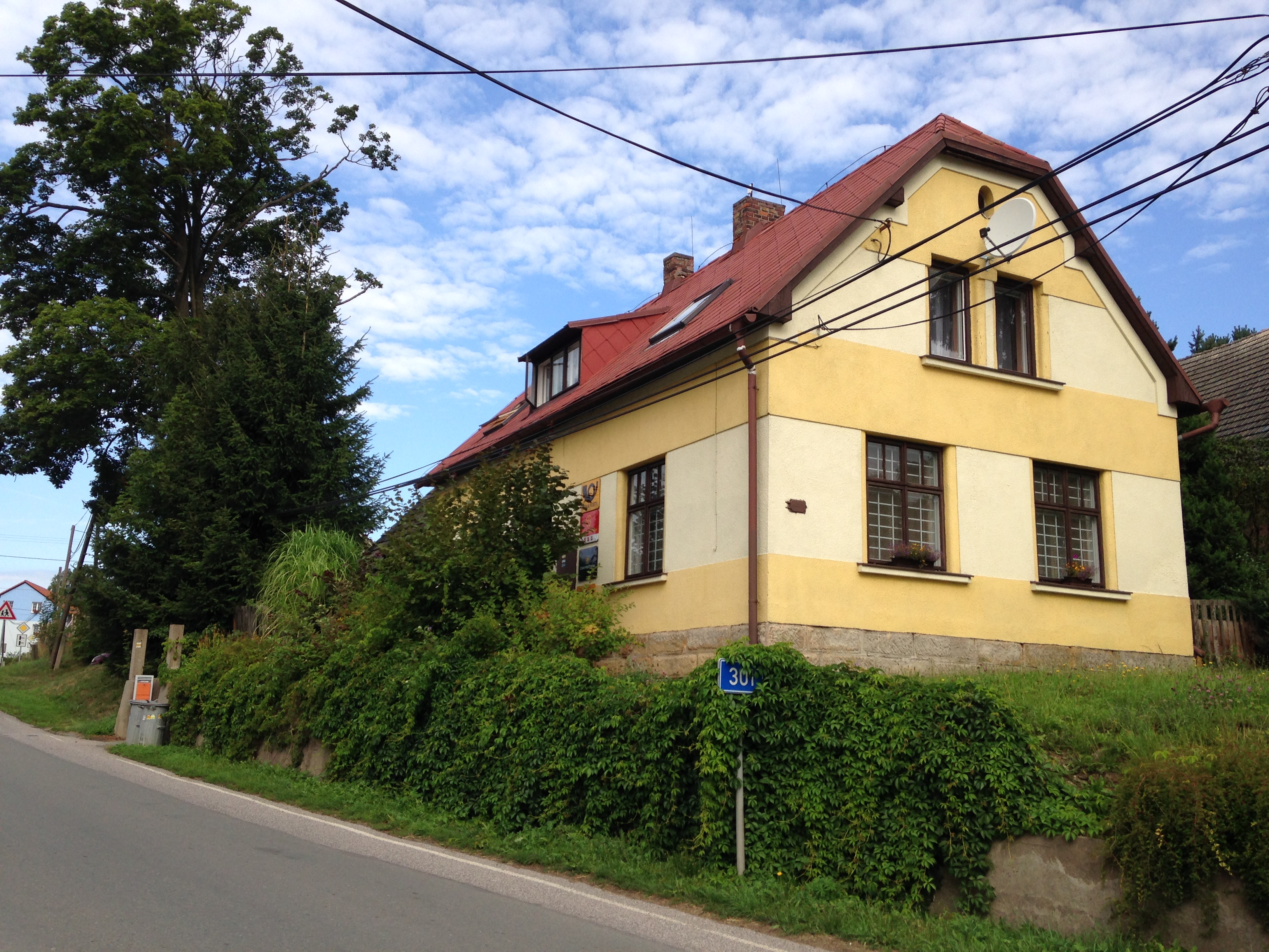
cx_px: 634
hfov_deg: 55.4
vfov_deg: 42.9
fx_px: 1210
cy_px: 476
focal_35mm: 33
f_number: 2.4
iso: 50
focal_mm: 4.12
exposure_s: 1/889
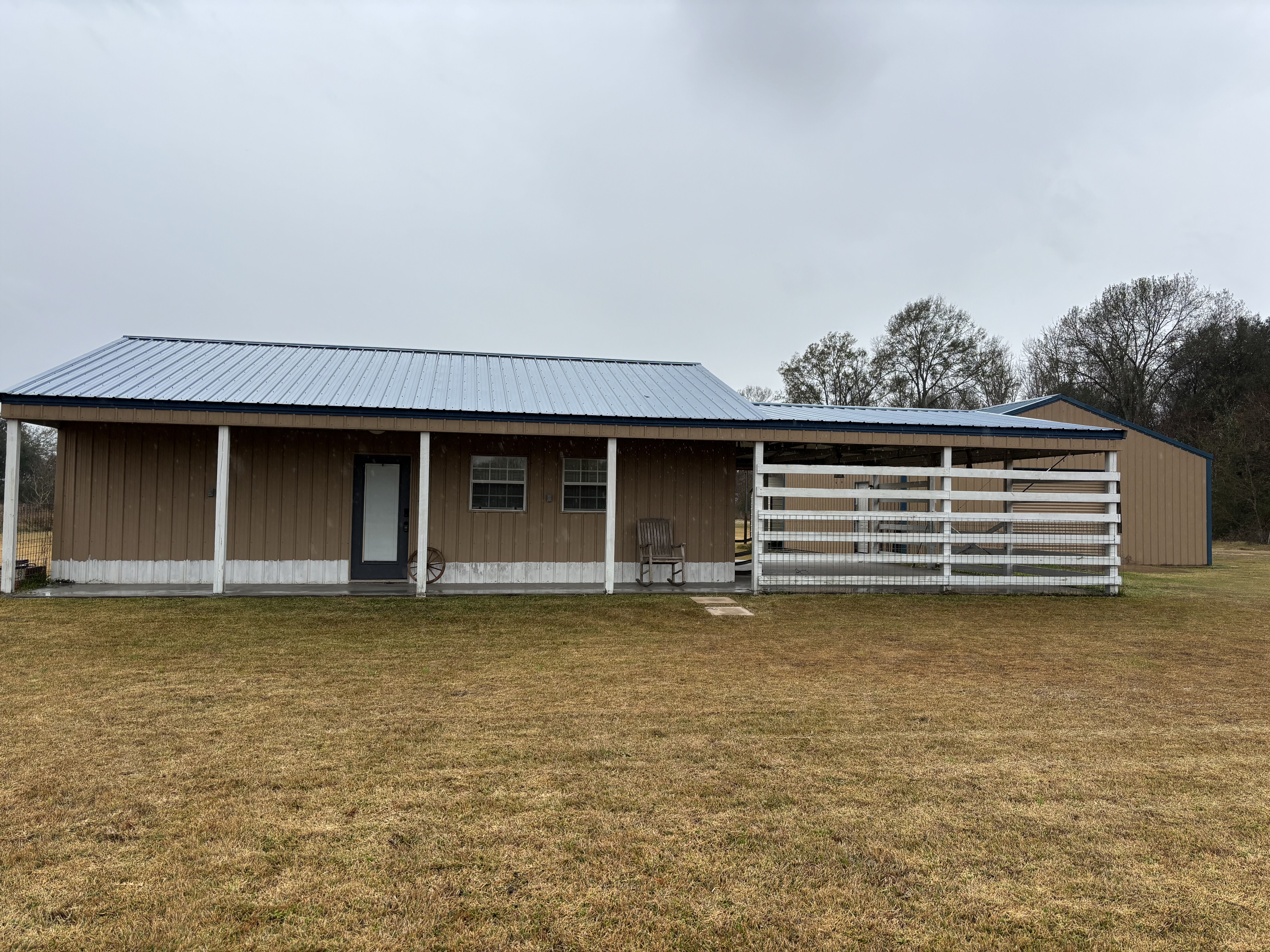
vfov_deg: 53.1
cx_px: 635
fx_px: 954
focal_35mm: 26
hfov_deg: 67.3
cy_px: 476
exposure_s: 1/654
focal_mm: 5.96
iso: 50
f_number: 1.6
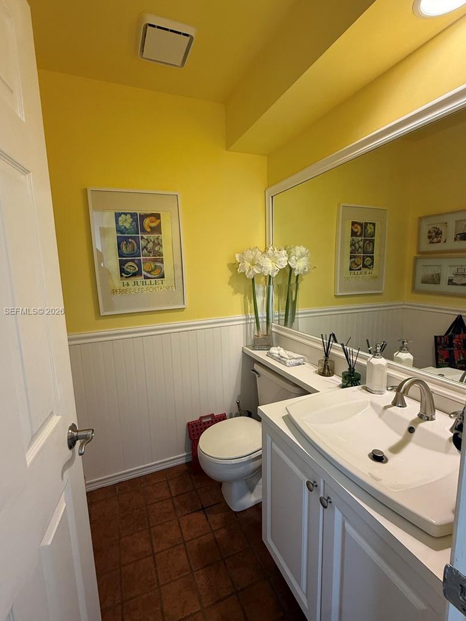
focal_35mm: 16
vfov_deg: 94.5
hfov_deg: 78.1
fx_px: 287
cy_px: 312
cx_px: 221
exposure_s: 1/60
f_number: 2.2
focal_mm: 2.22
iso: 200
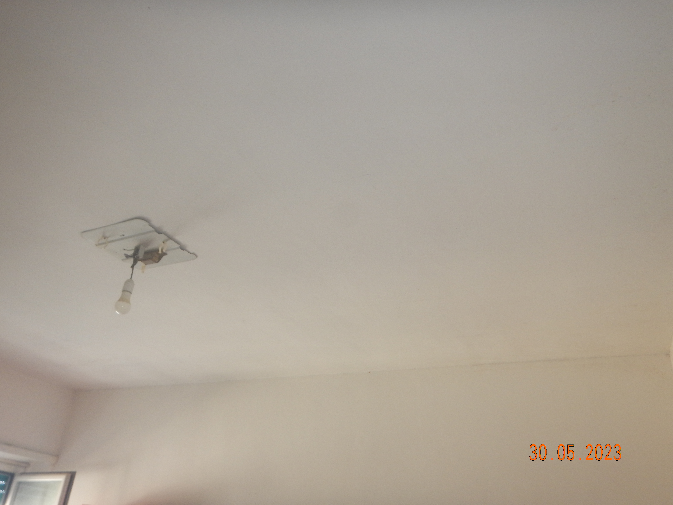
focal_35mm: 29
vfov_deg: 48.2
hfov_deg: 61.7
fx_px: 564
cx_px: 336
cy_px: 252
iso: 125
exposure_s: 1/50
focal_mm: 5.1
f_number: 2.8
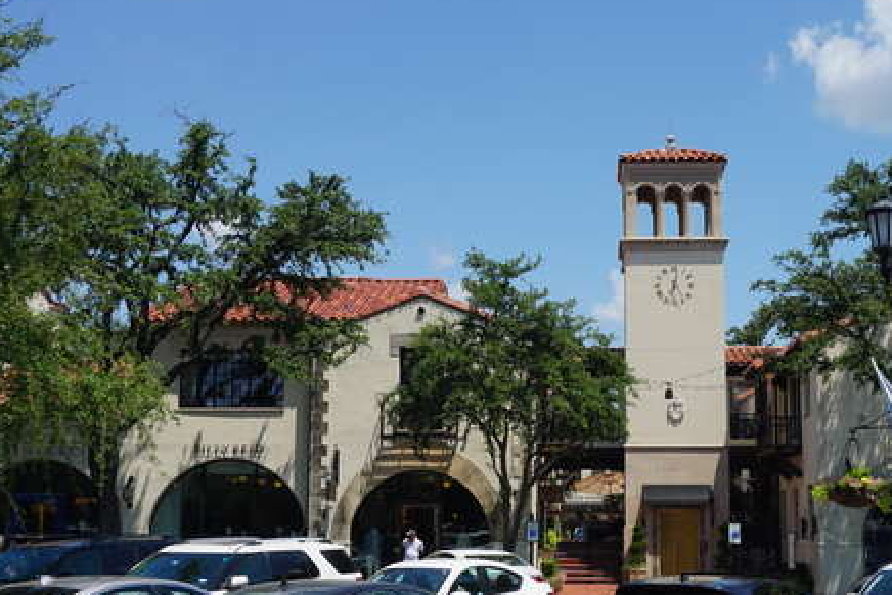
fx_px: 1363
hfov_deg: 36.1
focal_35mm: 55
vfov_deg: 24.6
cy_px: 334
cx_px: 550
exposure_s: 1/160
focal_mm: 20
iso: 100
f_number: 11
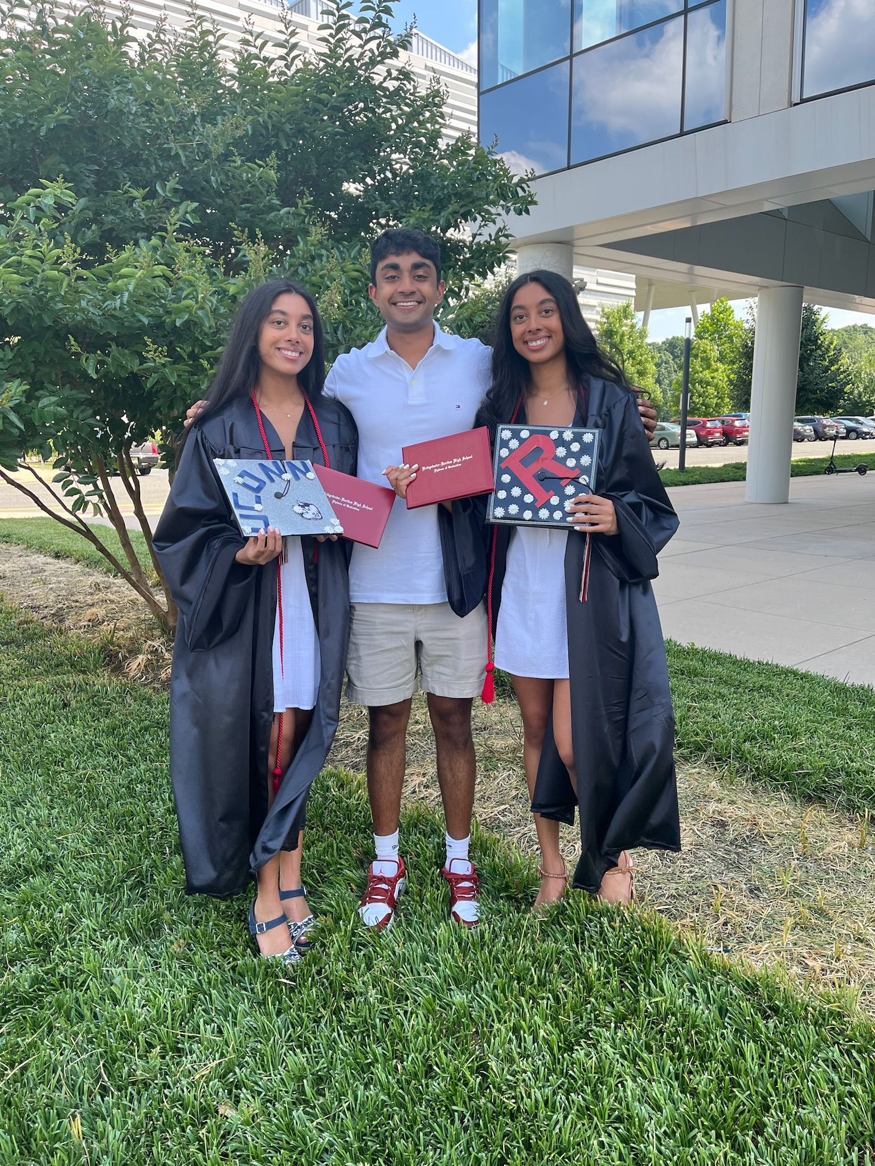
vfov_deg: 67.3
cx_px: 438
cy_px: 583
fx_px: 876
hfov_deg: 53.1
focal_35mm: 26
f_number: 1.6
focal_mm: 5.1
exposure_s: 1/639
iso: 50
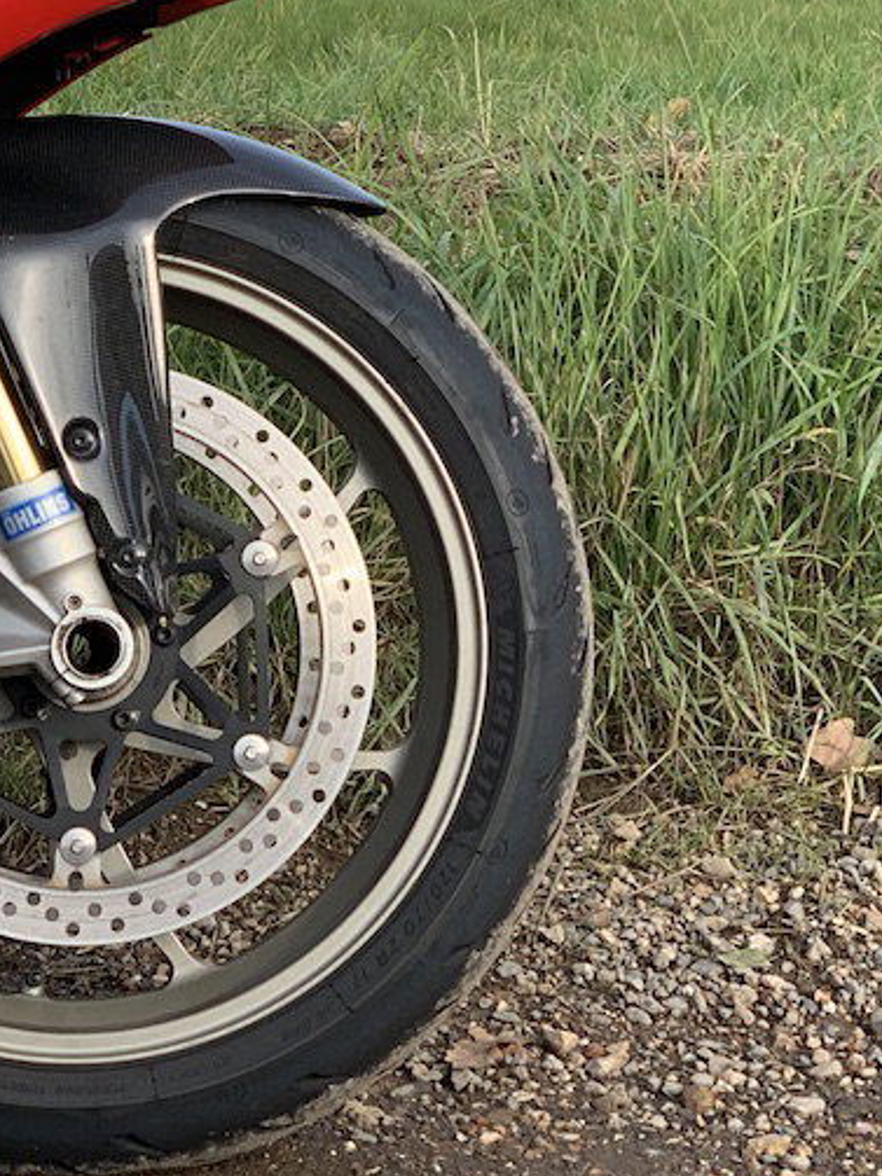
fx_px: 4214
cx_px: 484
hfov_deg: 11.9
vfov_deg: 15.7
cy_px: 145
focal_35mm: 124
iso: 16
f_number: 2.4
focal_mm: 6
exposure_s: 1/289
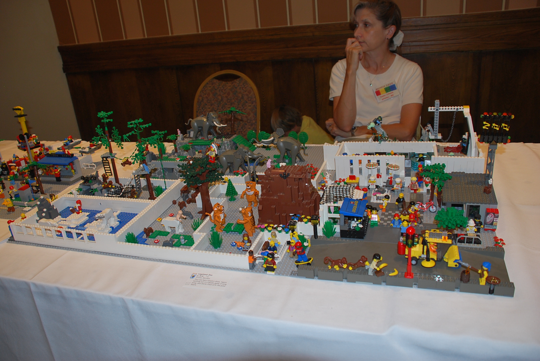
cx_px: 270
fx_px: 451
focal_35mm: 30
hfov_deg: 61.9
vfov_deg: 43.7
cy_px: 180
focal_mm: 20
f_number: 3.8
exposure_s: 1/60
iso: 200
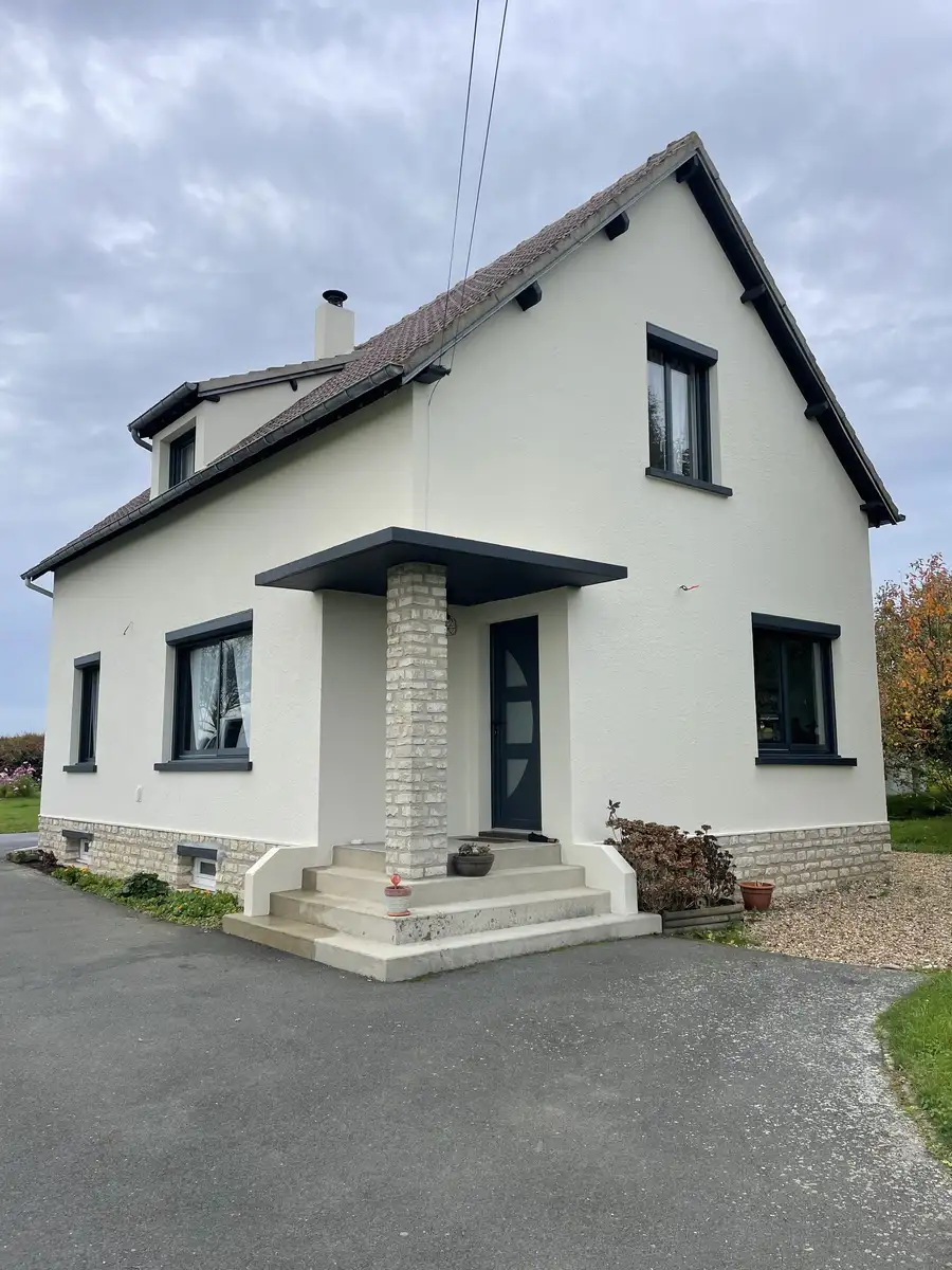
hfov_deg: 53.1
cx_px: 476
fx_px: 953
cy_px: 635
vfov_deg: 67.3
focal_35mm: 26
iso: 32
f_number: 1.6
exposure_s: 1/1416
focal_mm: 4.2
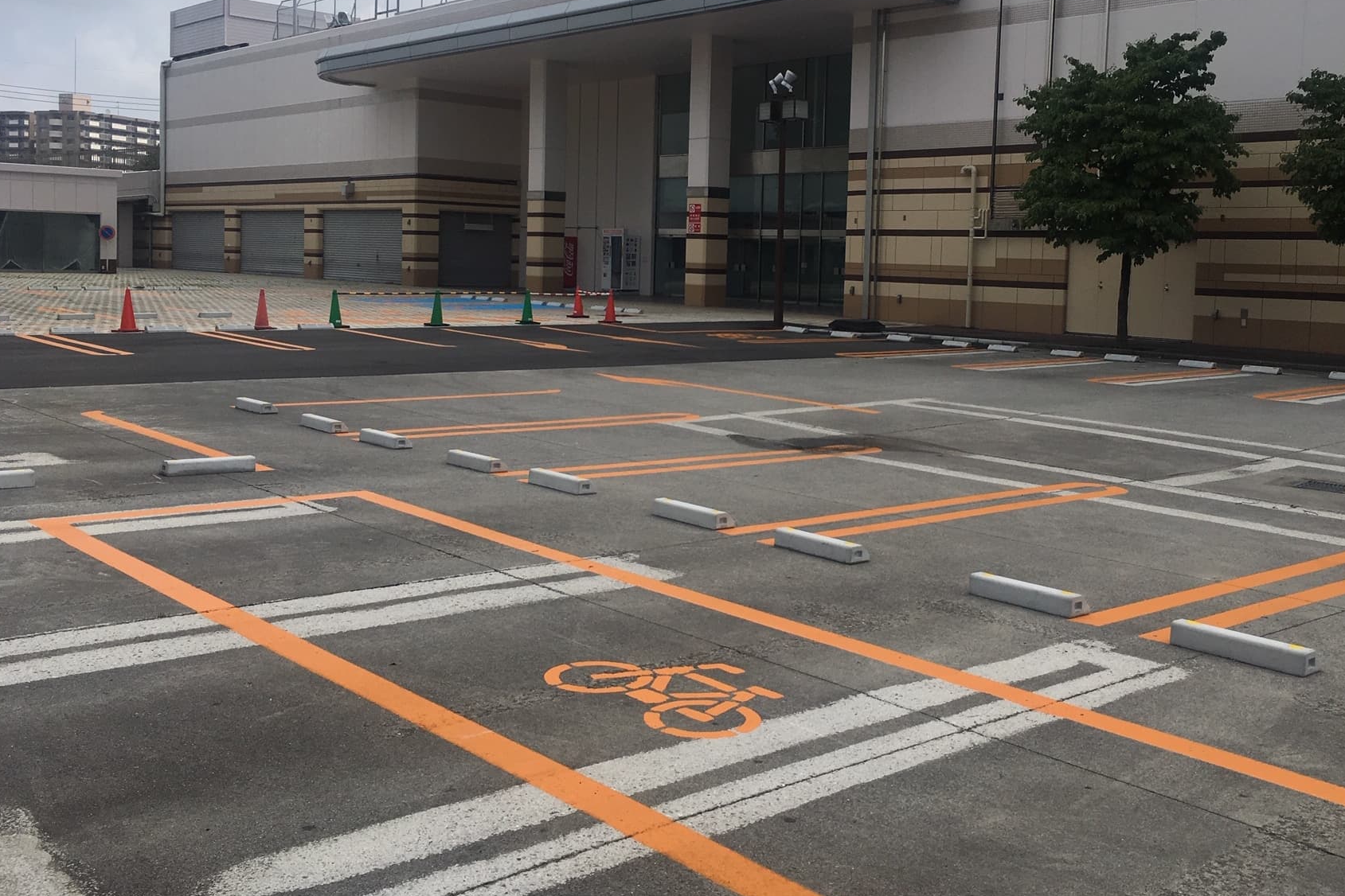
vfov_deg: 36.7
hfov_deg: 52.9
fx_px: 1345
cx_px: 769
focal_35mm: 36
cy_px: 335
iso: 25
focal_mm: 4.15
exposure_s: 1/2404
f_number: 2.2
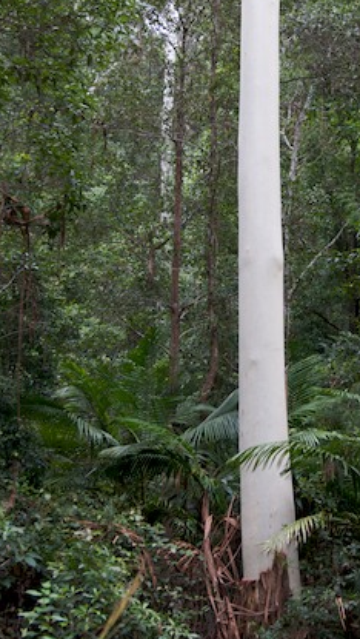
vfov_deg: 30.9
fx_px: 1152
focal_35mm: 68
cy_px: 243
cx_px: 292
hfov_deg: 17.6
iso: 320
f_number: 5
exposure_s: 1/100
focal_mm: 30
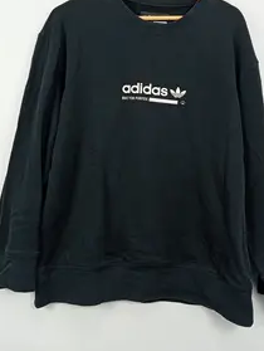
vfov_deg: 46.2
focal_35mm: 40
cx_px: 153
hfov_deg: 36.0
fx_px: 406
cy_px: 127
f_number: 1.8
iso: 69
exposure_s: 1/50
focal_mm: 4.22
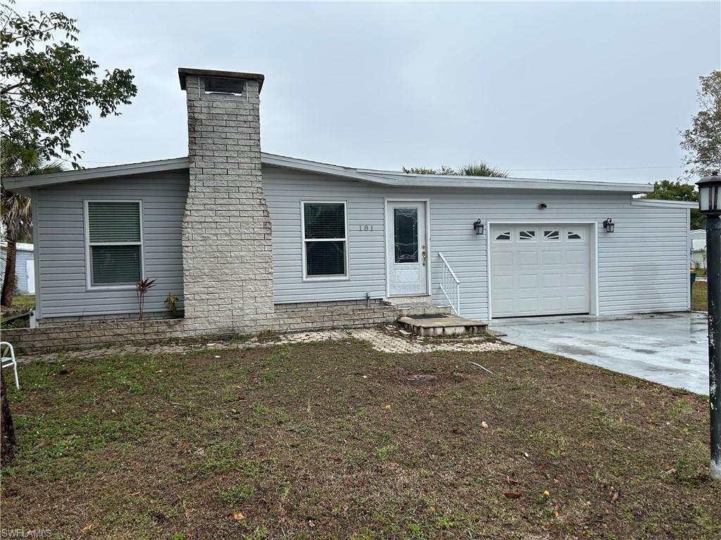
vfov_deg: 53.1
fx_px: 542
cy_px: 270
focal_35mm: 26
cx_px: 360
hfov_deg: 67.3
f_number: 1.5
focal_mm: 5.7
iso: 50
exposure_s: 1/1751
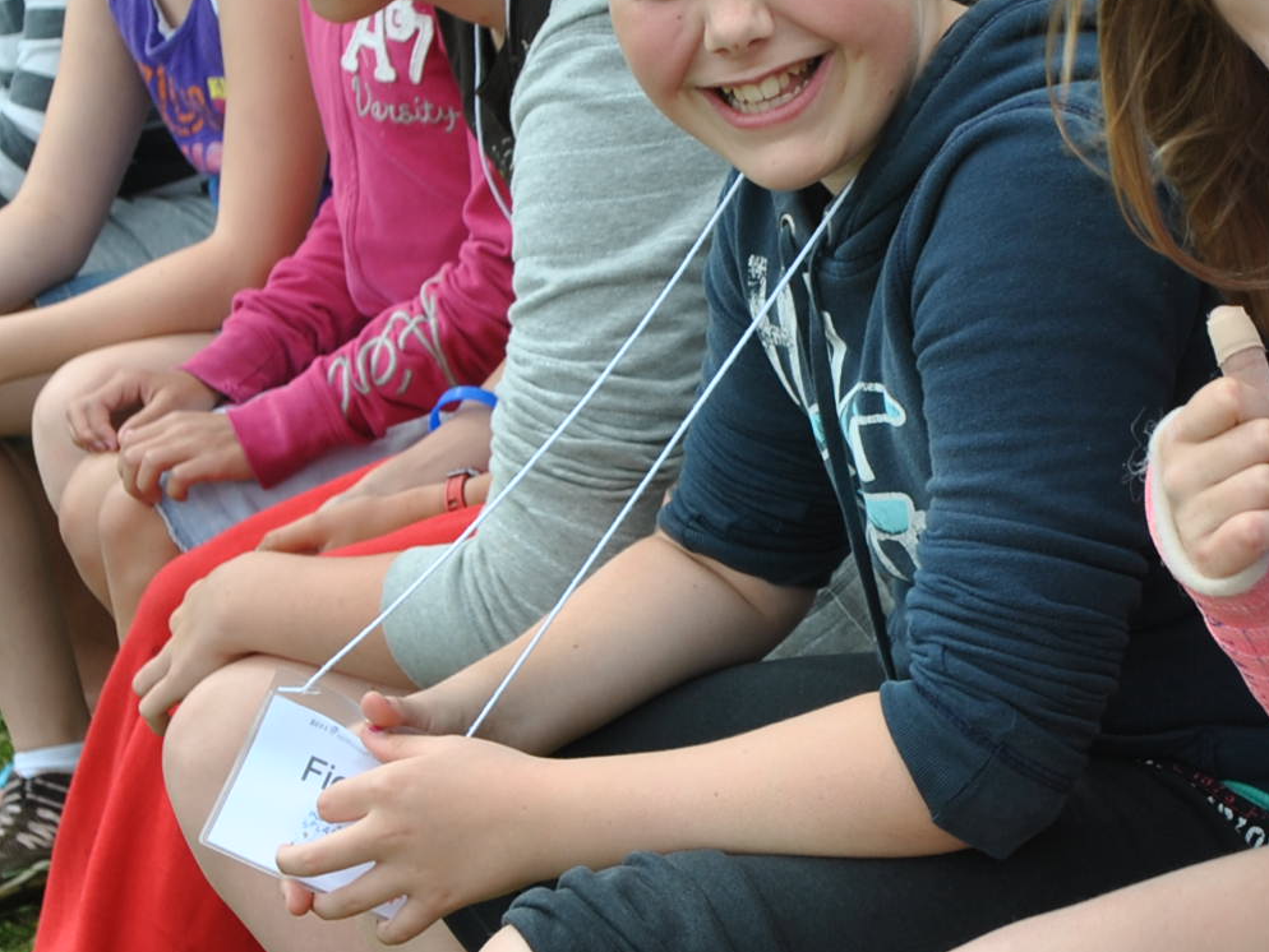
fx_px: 5867
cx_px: 949
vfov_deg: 9.3
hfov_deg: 12.3
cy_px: 384
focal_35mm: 160
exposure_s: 1/200
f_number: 7.1
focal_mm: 38
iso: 100
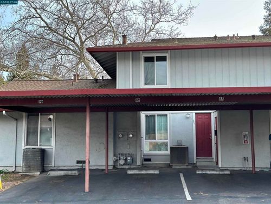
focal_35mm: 48
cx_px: 136
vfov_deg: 30.3
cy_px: 102
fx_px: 376
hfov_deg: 39.7
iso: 80
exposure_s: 1/1095
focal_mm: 6.86
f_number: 1.78
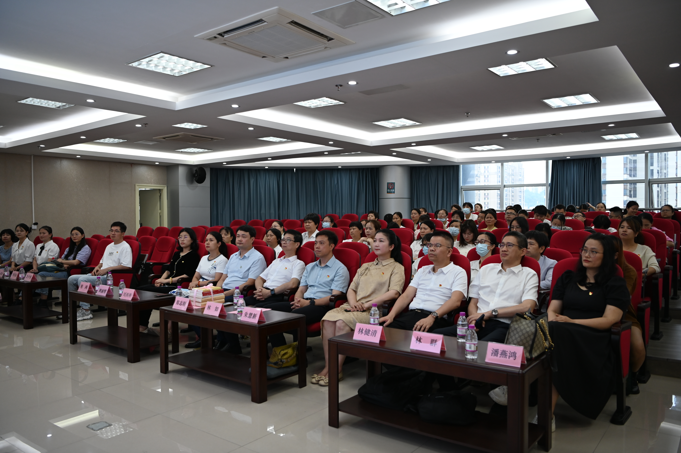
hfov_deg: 63.7
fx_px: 548
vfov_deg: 44.9
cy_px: 226
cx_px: 340
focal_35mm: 29
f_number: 2.8
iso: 560
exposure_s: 1/125
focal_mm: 29
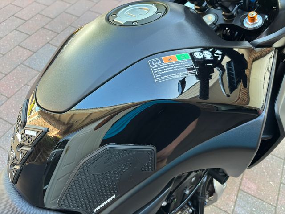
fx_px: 214
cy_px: 107
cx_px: 142
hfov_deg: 67.3
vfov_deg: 53.1
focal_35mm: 26
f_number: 1.6
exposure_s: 1/121
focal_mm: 5.96
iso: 125
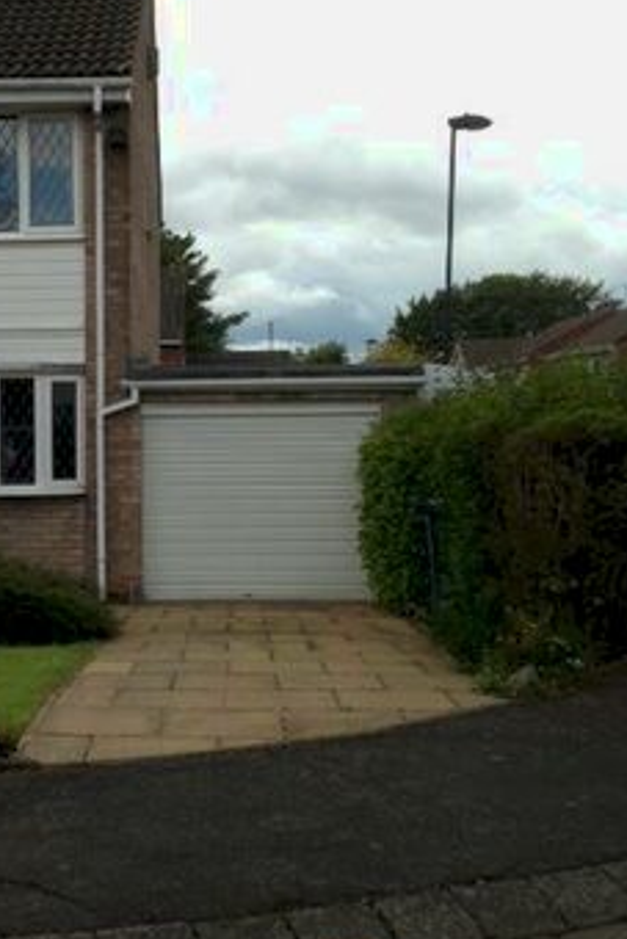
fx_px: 1383
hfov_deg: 25.0
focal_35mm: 53
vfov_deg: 37.4
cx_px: 110
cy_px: 548
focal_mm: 4.12
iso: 50
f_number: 2.4
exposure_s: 1/903
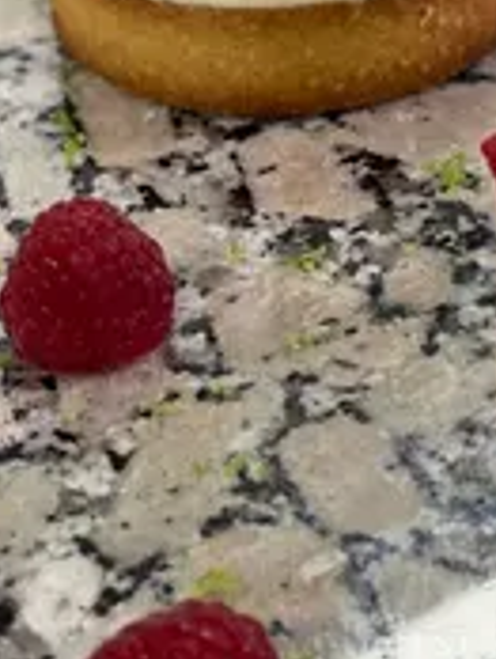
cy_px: 91
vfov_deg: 13.3
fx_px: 2802
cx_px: 549
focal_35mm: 147
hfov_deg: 10.0
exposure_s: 1/100
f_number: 2.2
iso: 200
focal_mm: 7.5
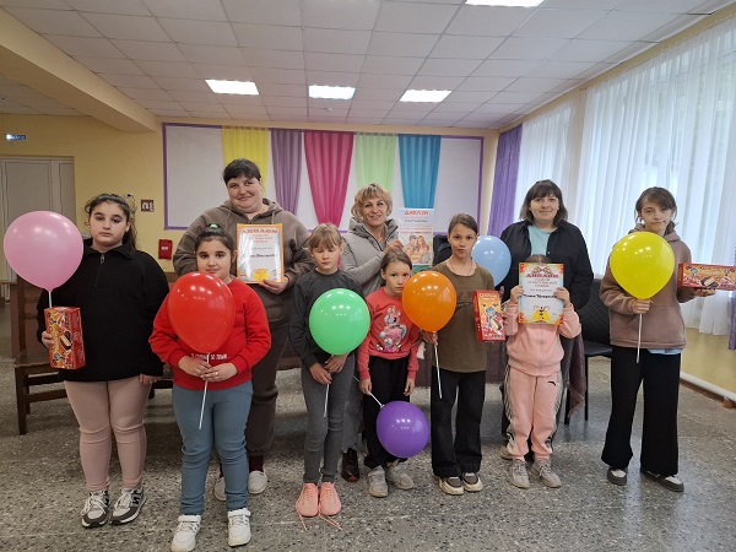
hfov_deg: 73.9
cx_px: 368
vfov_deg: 58.9
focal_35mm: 23
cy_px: 276
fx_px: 489
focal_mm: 5.54
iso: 160
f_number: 1.8
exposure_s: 1/100
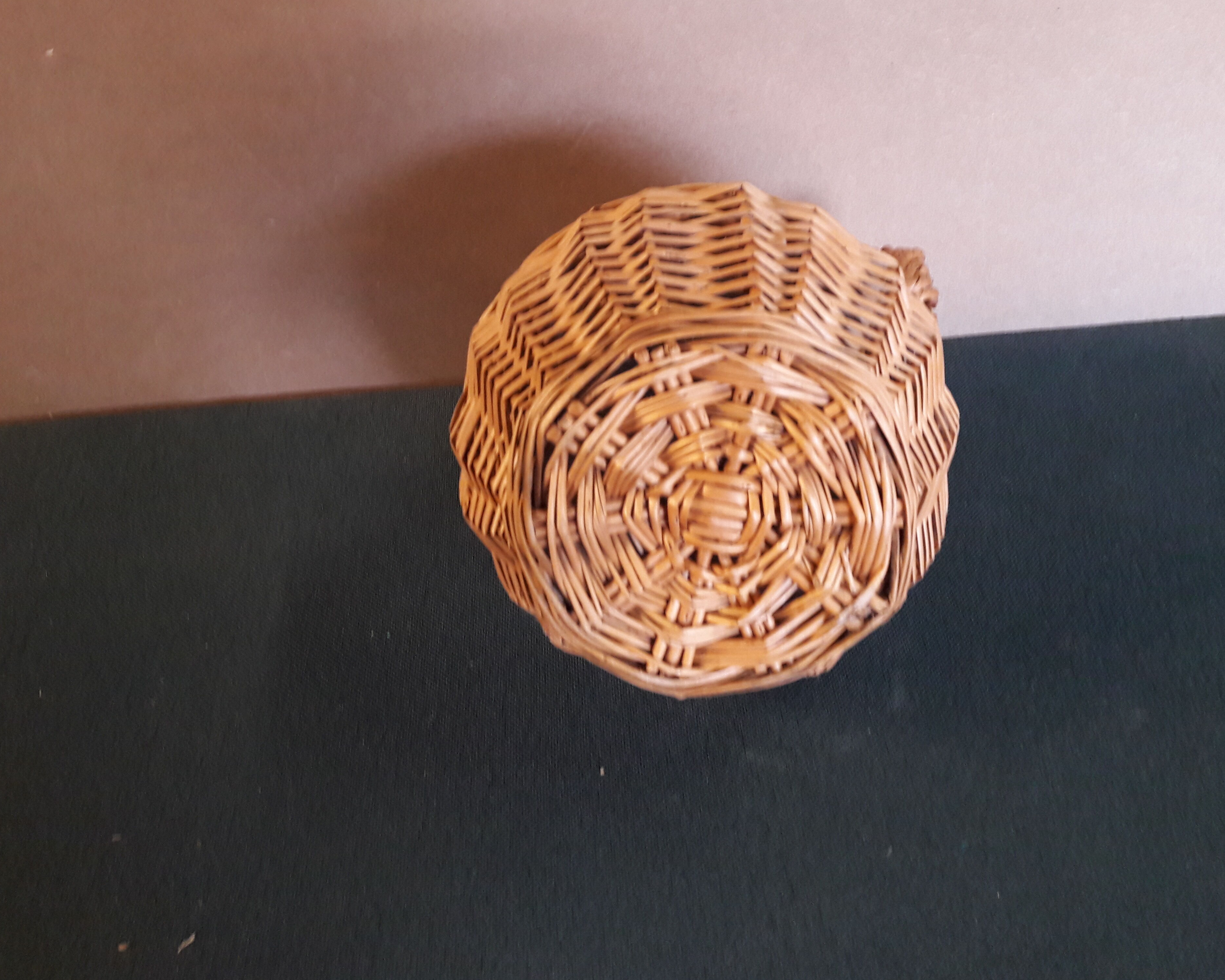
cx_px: 653
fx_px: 1088
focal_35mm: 30
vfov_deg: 48.5
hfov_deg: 58.7
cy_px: 477
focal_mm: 3.7
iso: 200
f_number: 1.9
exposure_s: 1/33
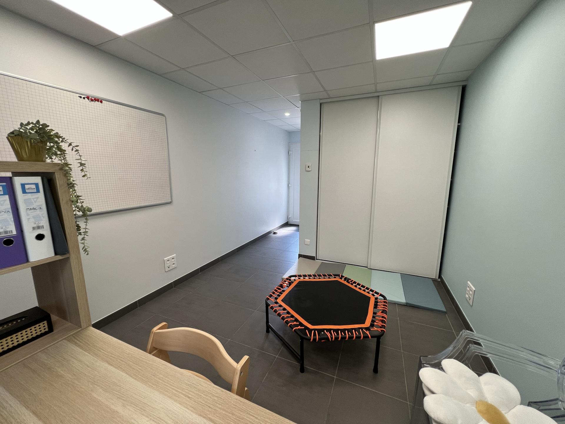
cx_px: 282
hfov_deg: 106.2
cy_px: 212
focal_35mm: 13
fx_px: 212
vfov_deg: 89.9
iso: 64
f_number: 1.8
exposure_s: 1/100
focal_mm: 1.57
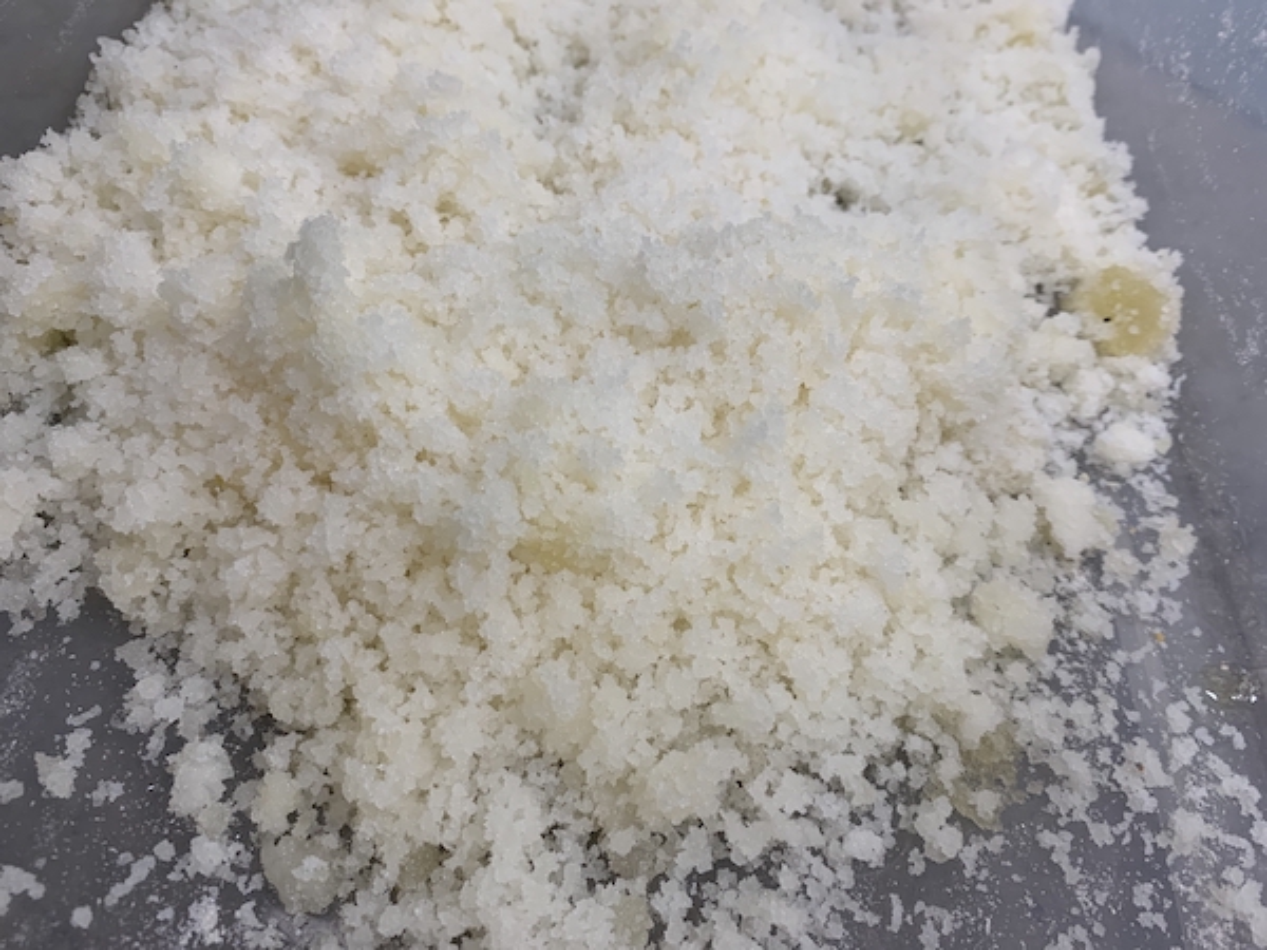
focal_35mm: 26
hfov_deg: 67.3
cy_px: 475
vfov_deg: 53.1
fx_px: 952
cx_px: 634
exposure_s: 1/120
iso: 100
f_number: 1.8
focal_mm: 4.25
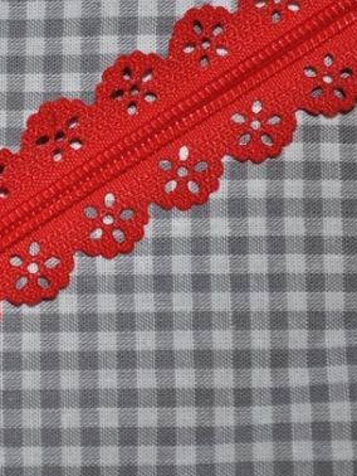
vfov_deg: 14.7
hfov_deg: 11.0
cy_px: 213
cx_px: 0
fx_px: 1841
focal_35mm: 134
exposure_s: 1/60
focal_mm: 44
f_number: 5.3
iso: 200
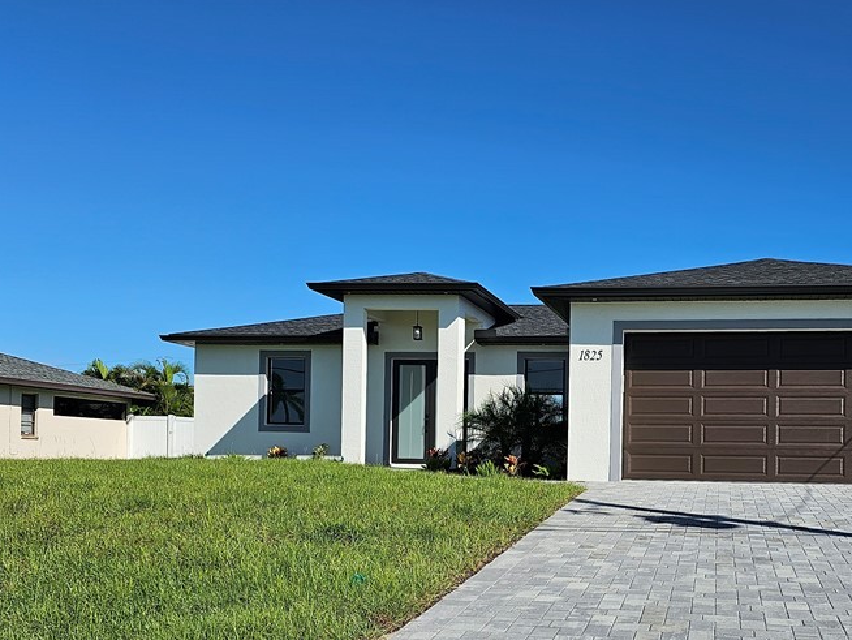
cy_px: 454
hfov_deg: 50.0
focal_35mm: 36
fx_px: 886
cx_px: 601
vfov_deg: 39.0
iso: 12
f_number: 1.7
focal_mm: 6.3
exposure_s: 1/1623
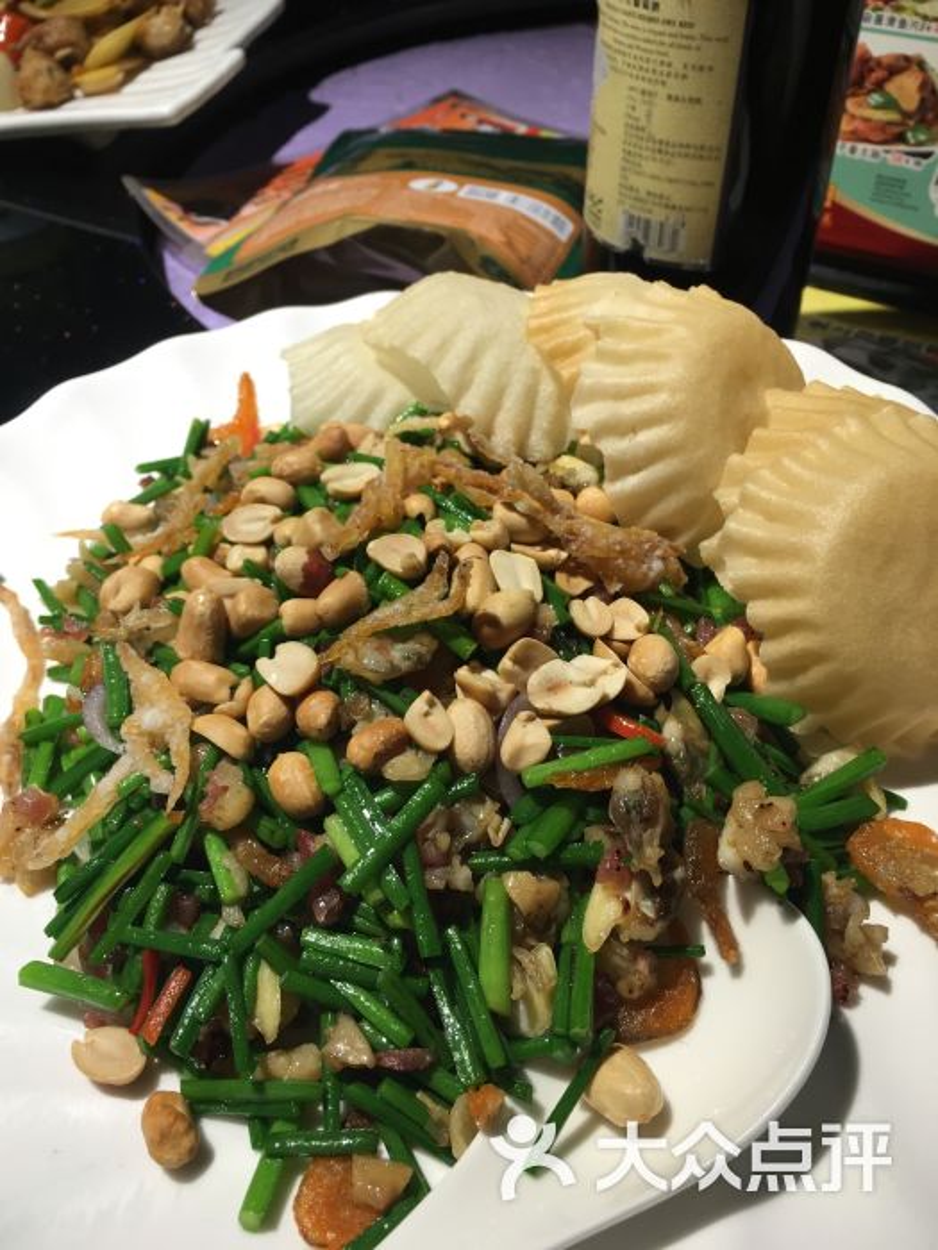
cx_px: 469
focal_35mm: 29
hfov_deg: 48.2
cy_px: 625
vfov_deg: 61.7
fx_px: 1048
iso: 40
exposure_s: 1/100
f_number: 2.2
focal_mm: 4.15
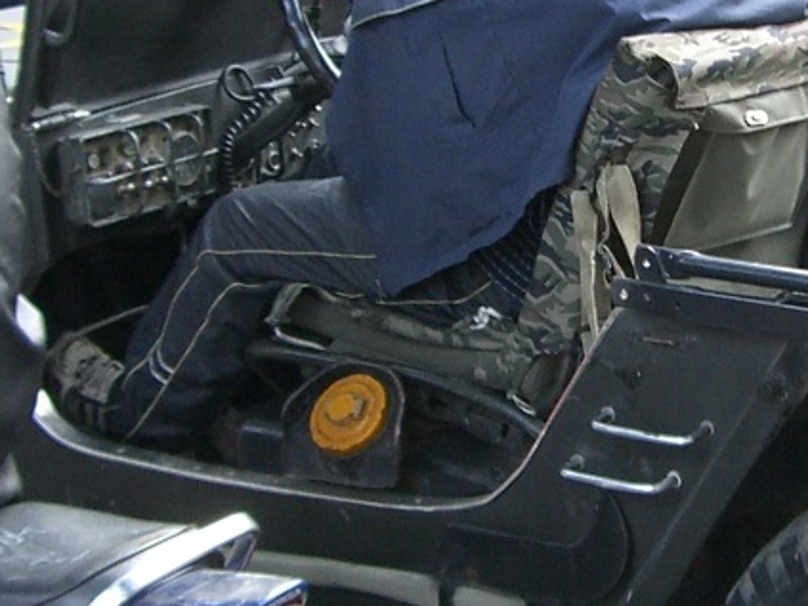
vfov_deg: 12.8
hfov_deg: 17.0
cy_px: 157
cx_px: 659
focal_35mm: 115
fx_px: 2684
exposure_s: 1/80
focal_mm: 6.2
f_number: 2.7
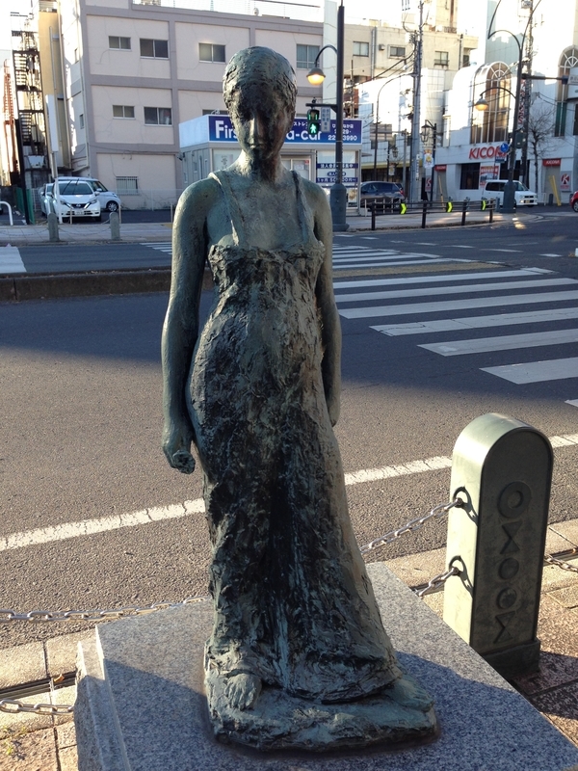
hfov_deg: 42.9
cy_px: 386
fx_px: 735
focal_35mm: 33
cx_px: 289
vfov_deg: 55.4
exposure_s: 1/251
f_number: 2.4
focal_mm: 4.12
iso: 50
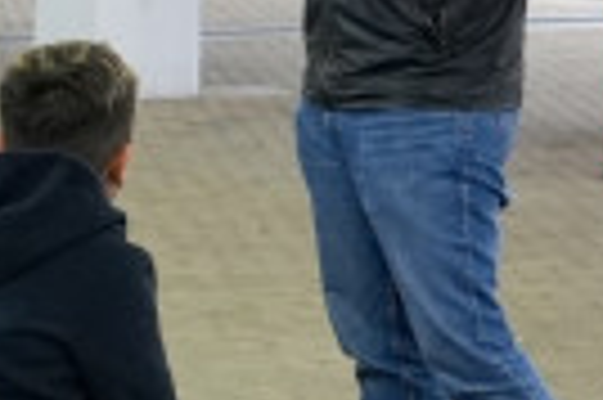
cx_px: -918
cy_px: 31
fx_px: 3998
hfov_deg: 7.9
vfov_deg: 5.7
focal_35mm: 239
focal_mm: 40
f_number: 4
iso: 2500
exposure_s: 1/160
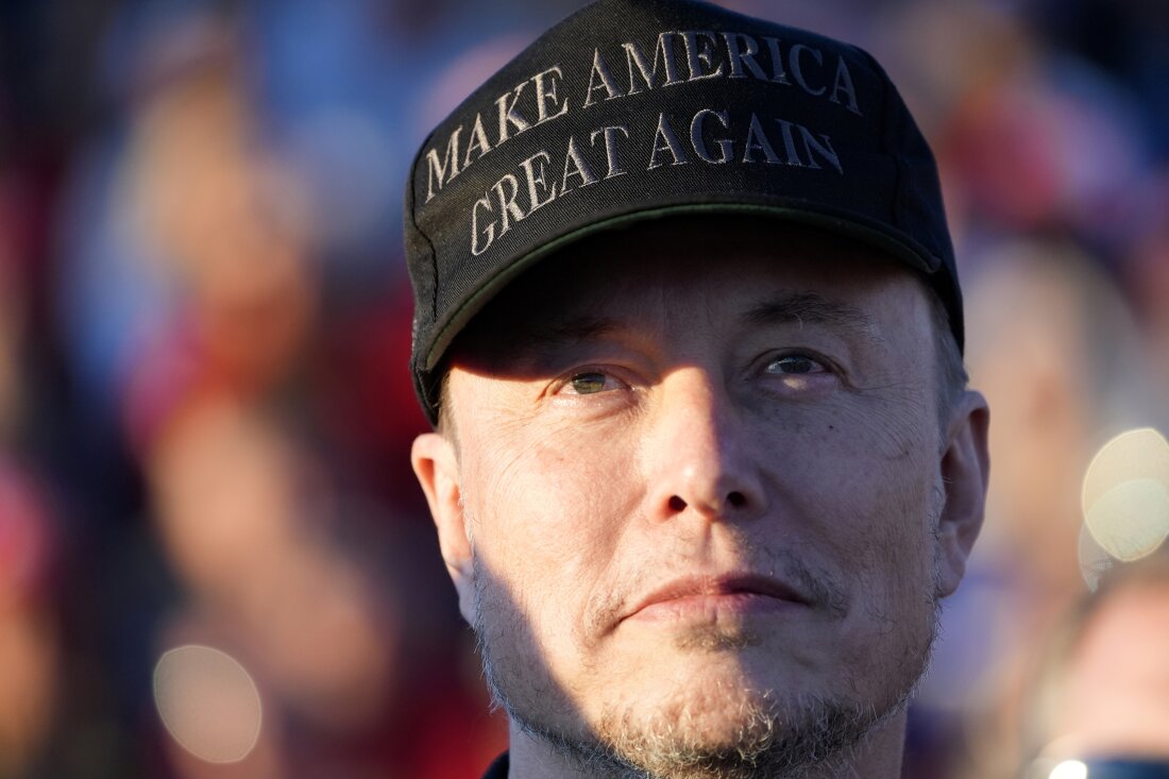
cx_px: 584
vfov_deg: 4.2
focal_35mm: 324
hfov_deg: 6.4
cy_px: 390
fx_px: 10519
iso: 1600
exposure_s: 1/1250
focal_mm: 324
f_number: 5.6
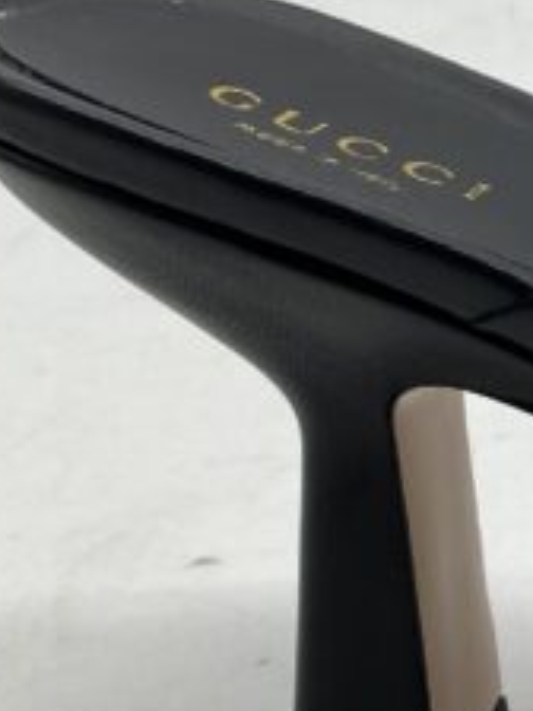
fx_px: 2443
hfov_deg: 11.4
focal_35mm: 119
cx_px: 1022
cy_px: 124
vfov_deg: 16.4
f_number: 1.8
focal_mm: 4.25
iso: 32
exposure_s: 1/102
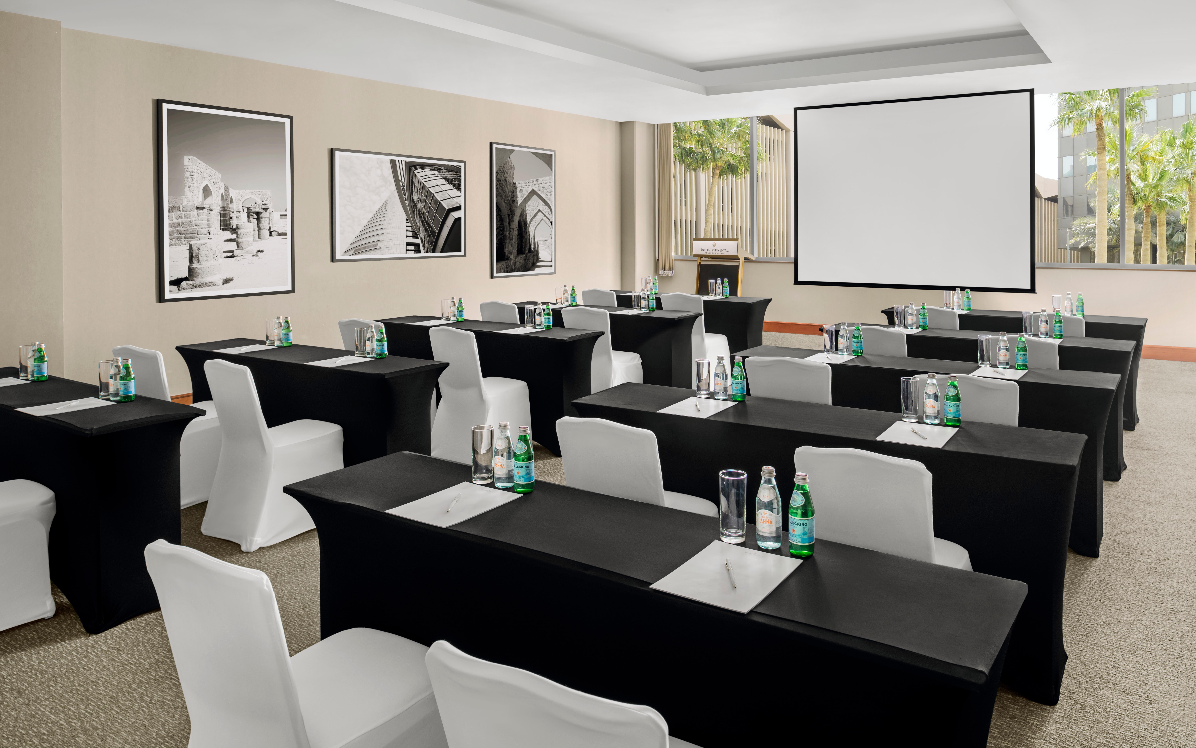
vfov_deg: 49.2
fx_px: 815
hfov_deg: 72.5
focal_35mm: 25
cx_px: 608
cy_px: 401
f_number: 9.5
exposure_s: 8
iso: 100
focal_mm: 24
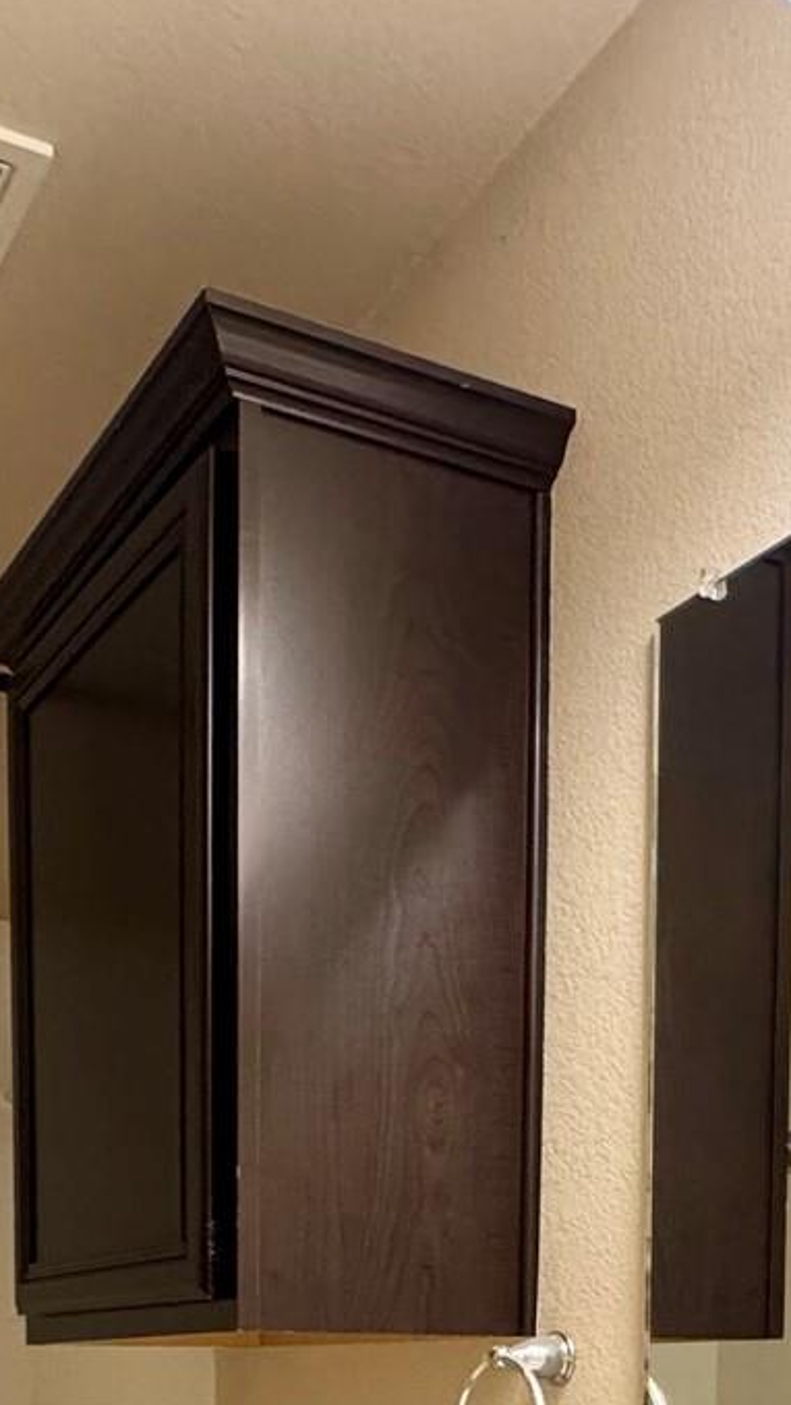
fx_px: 1715
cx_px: 377
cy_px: 1544
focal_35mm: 46
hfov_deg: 26.0
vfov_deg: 37.4
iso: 320
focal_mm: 2.22
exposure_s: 1/120
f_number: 2.2
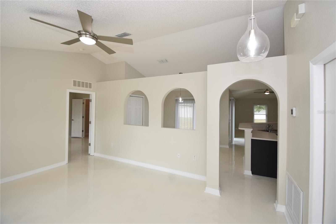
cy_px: 112
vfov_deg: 77.3
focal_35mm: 15
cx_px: 168
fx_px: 140
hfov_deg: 100.4
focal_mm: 10
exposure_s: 1/100
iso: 200
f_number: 5
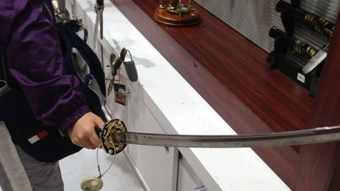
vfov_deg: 24.8
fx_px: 433
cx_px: 178
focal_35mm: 48
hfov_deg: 42.9
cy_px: 133
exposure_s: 1/40
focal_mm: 4.13
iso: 50
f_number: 2.4
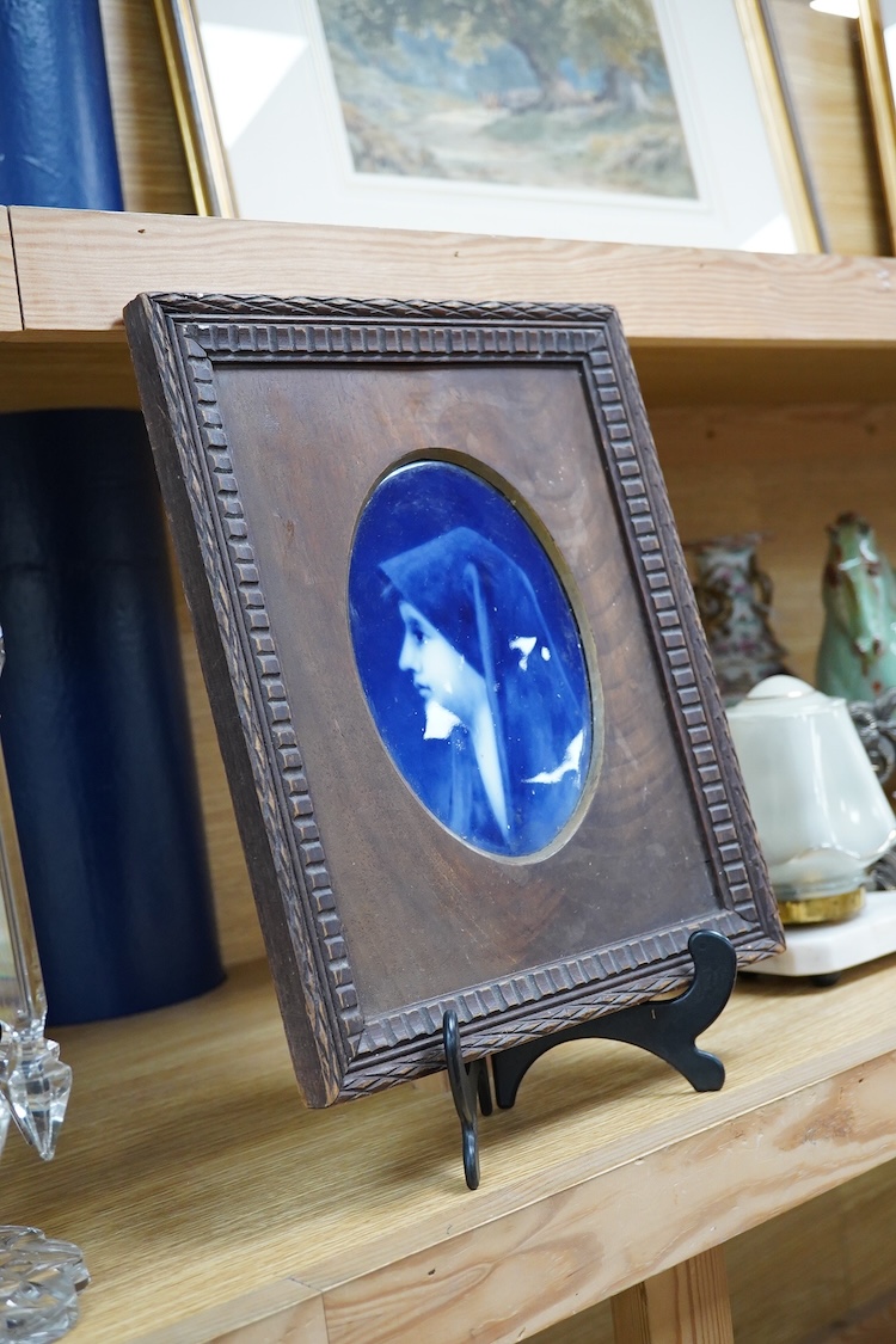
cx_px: 448
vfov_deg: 43.6
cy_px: 672
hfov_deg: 29.9
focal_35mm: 45
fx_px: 1680
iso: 2500
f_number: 7.1
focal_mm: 30
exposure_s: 1/160
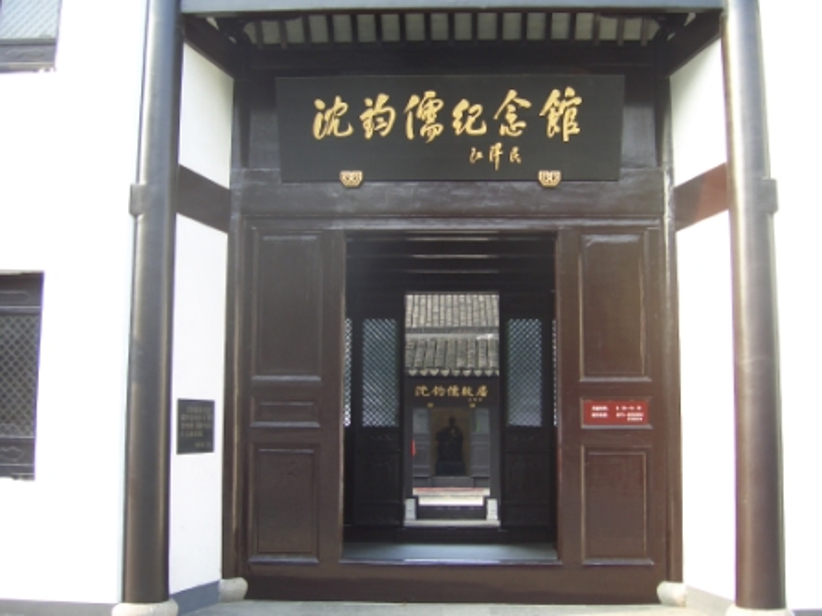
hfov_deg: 47.9
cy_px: 308
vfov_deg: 36.8
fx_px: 926
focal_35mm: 39
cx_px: 411
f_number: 2.8
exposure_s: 1/100
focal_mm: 8
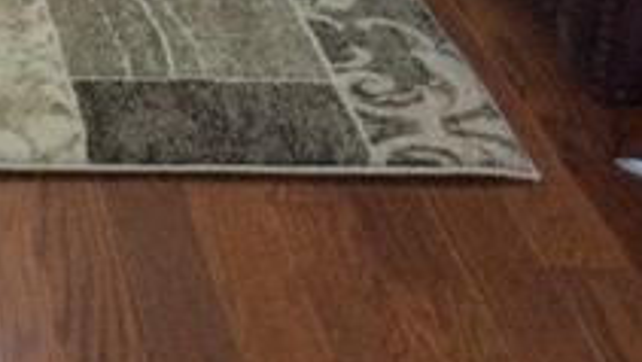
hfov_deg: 15.0
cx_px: -344
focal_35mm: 132
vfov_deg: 9.1
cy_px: -49
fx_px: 2248
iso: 160
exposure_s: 1/24
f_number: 2.4
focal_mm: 3.3
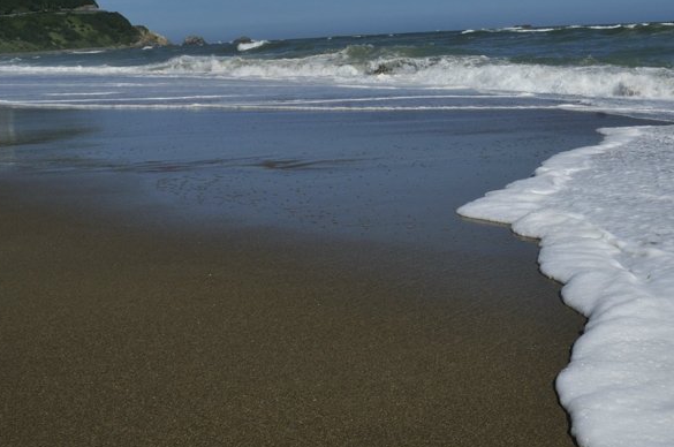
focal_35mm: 42
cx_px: 462
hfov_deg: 45.6
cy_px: 200
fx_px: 785
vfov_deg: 31.8
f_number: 14
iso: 200
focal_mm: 16
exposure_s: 1/500
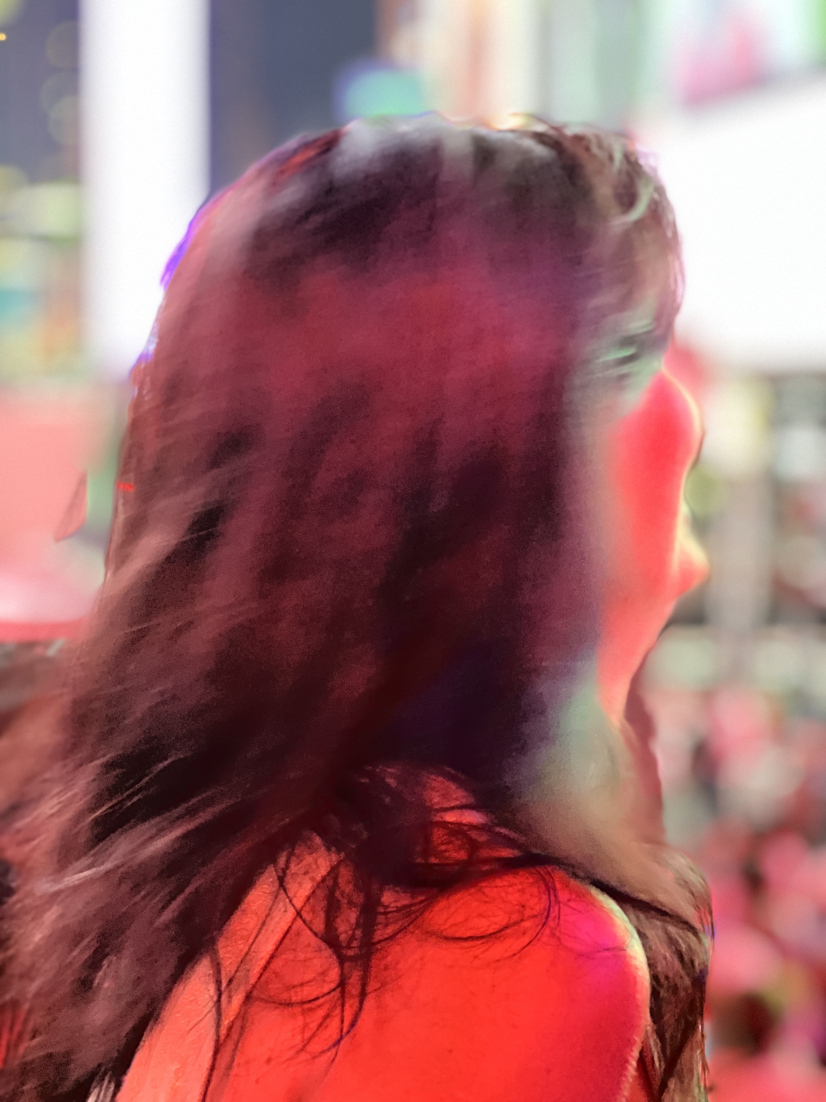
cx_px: 413
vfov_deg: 25.3
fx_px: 2450
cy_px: 551
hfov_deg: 19.1
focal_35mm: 77
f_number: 2.8
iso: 400
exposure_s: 1/24
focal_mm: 9
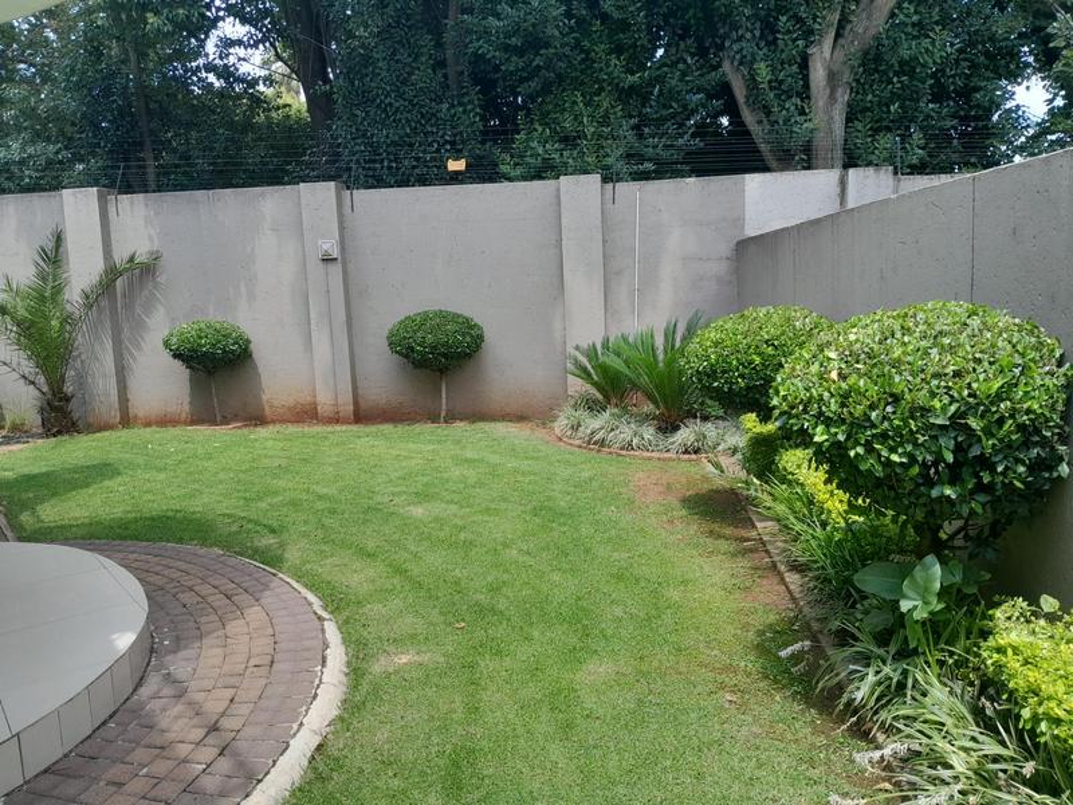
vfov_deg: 53.1
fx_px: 806
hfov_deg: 67.3
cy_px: 402
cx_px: 536
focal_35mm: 26
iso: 40
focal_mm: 3.98
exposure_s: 1/134
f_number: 1.8
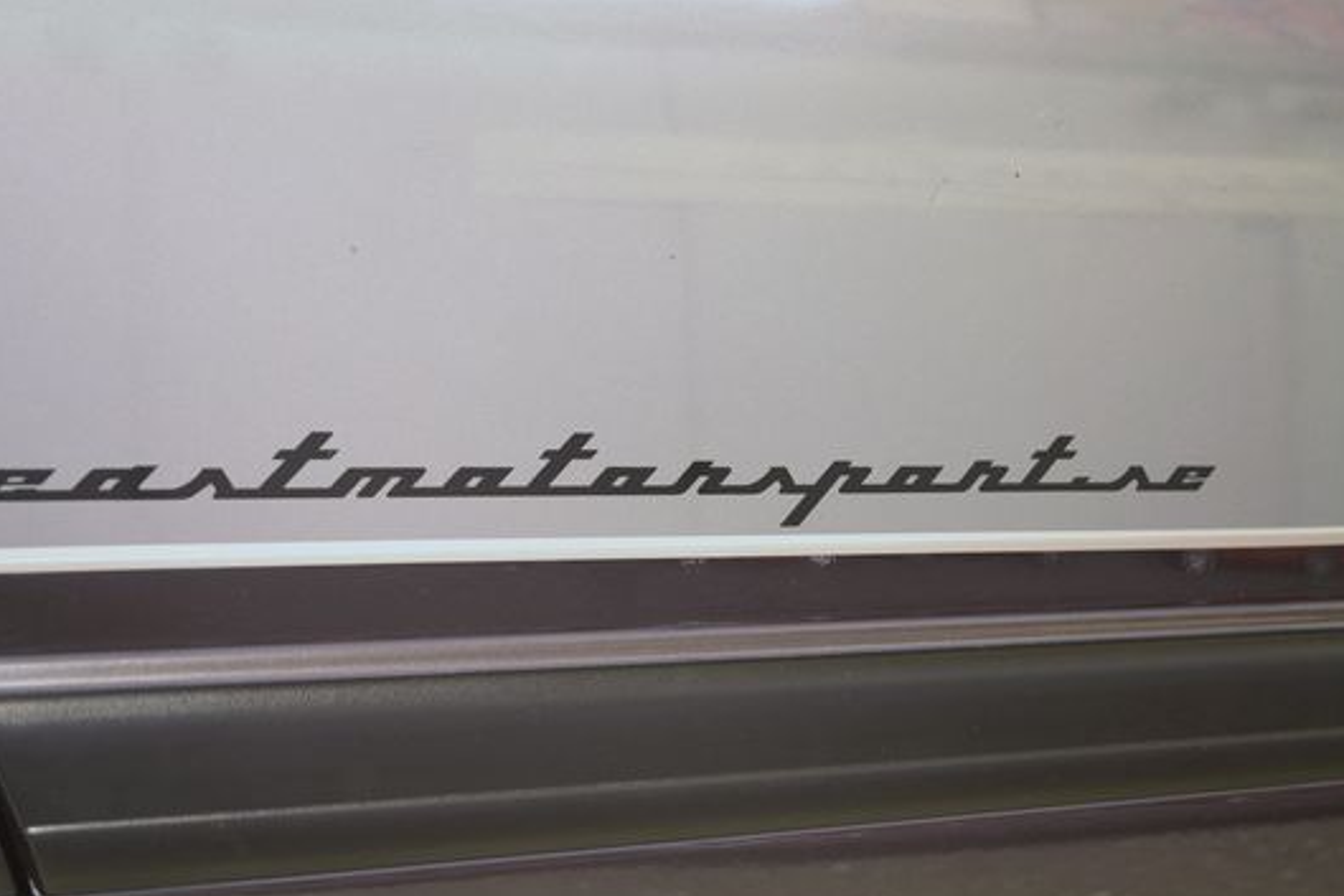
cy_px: 496
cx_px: 638
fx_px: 2577
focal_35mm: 69
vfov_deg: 19.7
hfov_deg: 29.2
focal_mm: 38
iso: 100
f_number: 5
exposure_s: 2
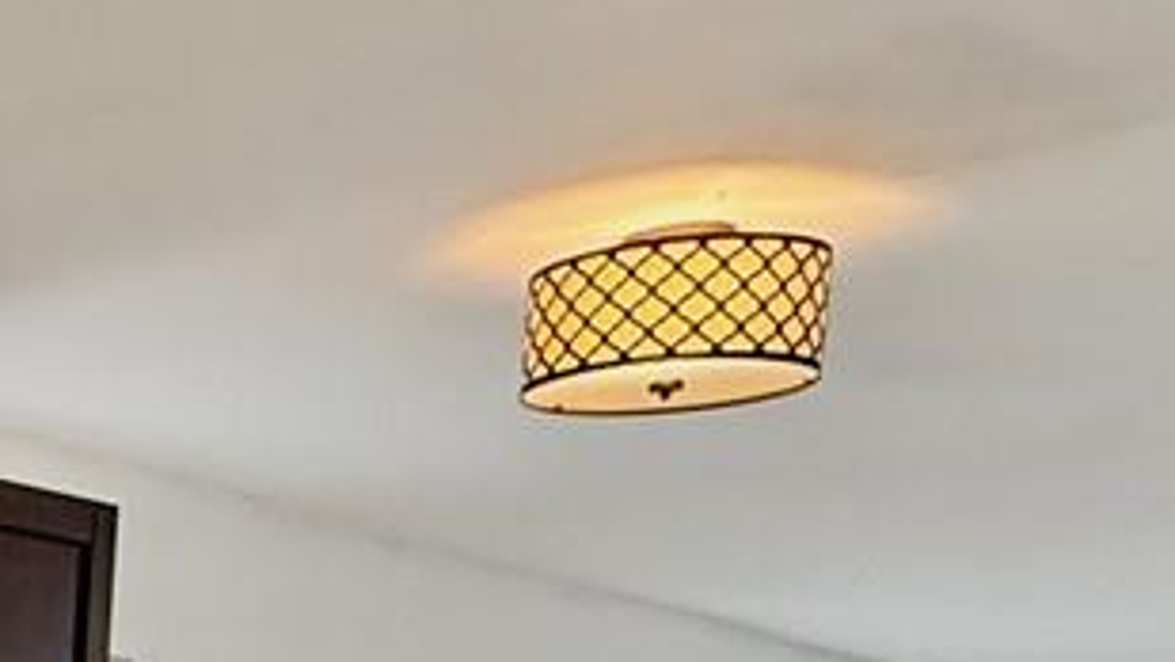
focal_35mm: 79
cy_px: 1164
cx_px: -852
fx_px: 2462
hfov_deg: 20.4
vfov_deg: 13.8
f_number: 2.2
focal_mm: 2.22
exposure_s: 1/60
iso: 320
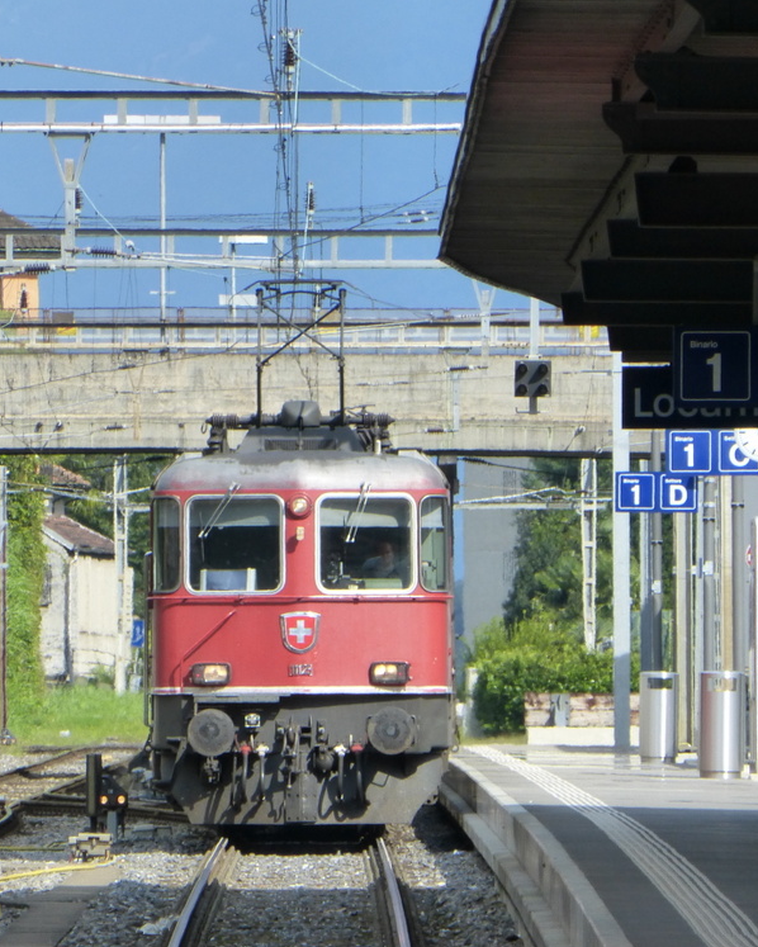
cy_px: 474
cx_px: 260
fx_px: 19341
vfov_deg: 2.8
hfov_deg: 2.2
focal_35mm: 690
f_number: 6.4
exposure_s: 1/250
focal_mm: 86
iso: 160
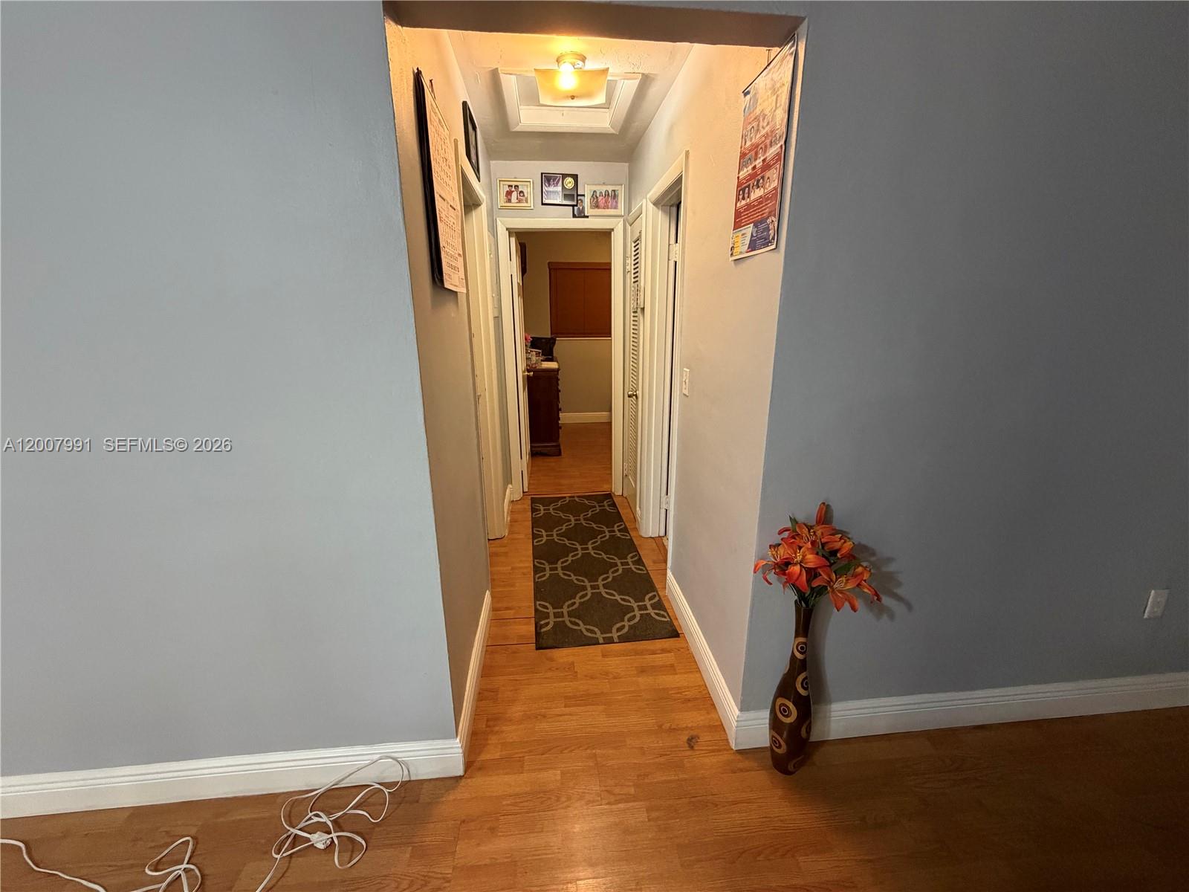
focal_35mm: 14
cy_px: 446
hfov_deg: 102.1
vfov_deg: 85.7
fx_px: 481
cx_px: 594
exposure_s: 1/60
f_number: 2.2
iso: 500
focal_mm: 2.22
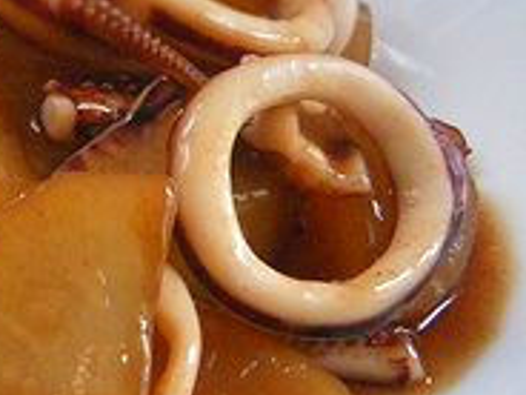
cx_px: -20
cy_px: 192
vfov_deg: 19.9
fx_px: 1124
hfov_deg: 24.9
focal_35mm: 74
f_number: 3.8
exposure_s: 1/15
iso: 800
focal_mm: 6.1
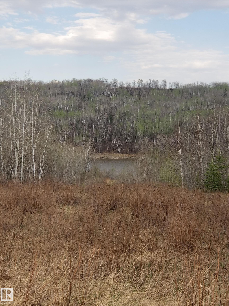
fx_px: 459
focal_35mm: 52
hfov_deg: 28.0
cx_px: 114
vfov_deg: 36.8
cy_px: 153
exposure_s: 1/347
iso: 25
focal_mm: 6
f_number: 2.4
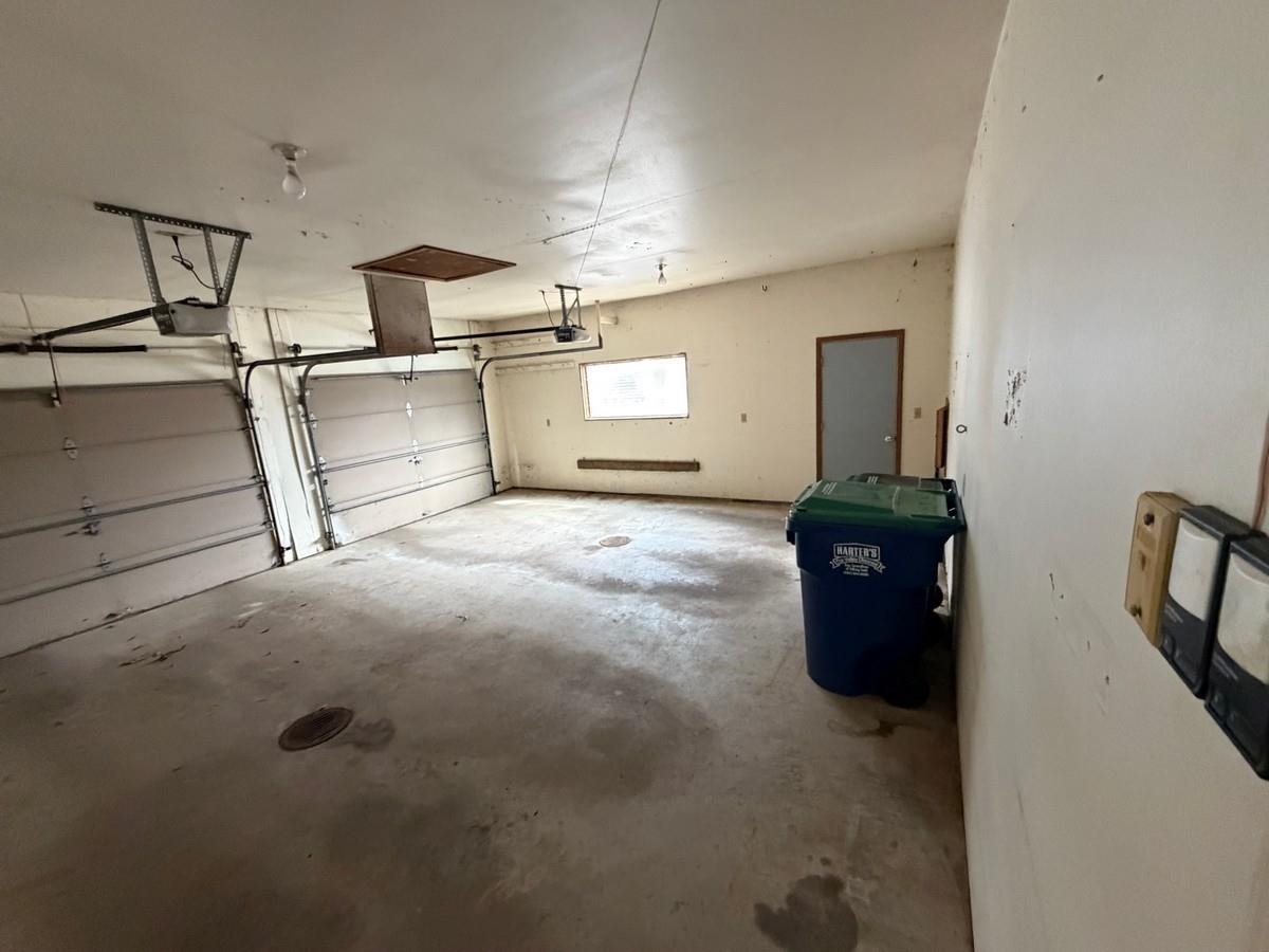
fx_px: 513
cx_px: 634
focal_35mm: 14
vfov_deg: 85.7
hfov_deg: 102.1
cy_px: 476
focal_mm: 2.22
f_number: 2.2
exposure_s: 1/60
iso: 800
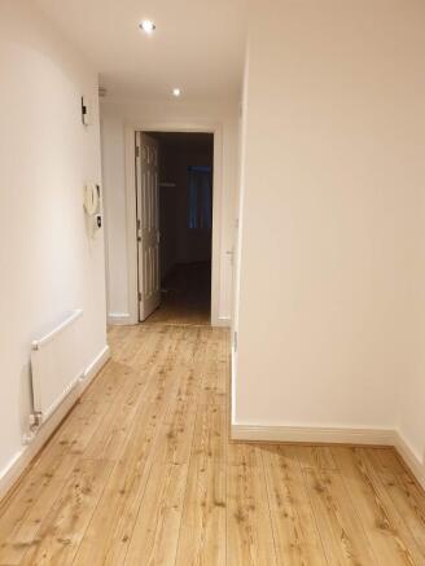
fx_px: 425
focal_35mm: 26
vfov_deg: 67.3
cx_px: 212
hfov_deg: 53.1
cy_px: 283
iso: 320
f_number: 2.4
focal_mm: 4.3
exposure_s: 1/25
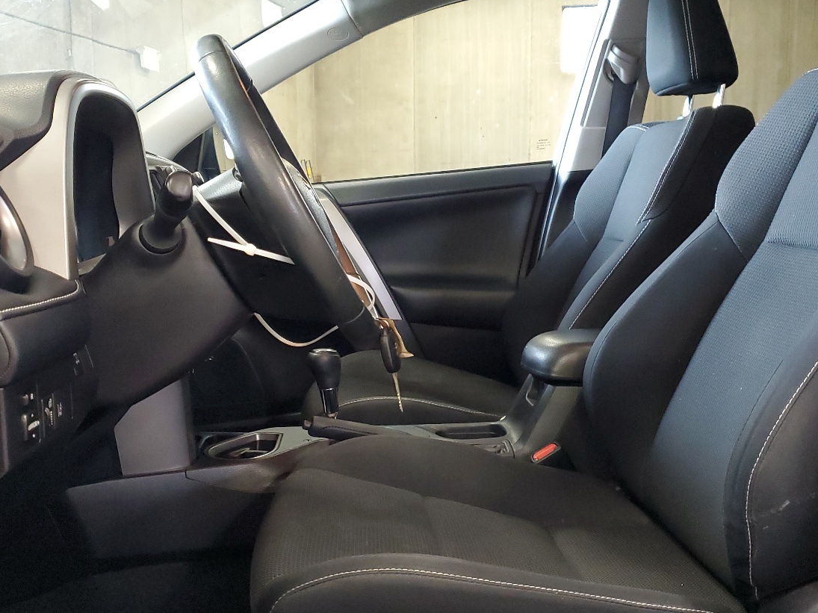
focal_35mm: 38
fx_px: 898
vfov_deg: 37.6
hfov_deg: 49.0
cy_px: 350
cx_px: 425
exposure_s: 1/30
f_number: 1.5
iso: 306
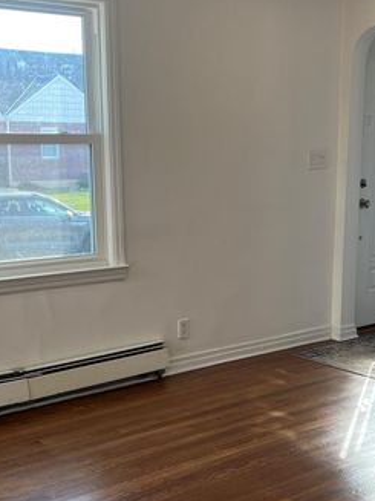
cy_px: 306
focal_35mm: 53
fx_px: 766
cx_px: 205
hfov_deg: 27.5
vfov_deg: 36.0
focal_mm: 5.7
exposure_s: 1/159
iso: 50
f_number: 1.5
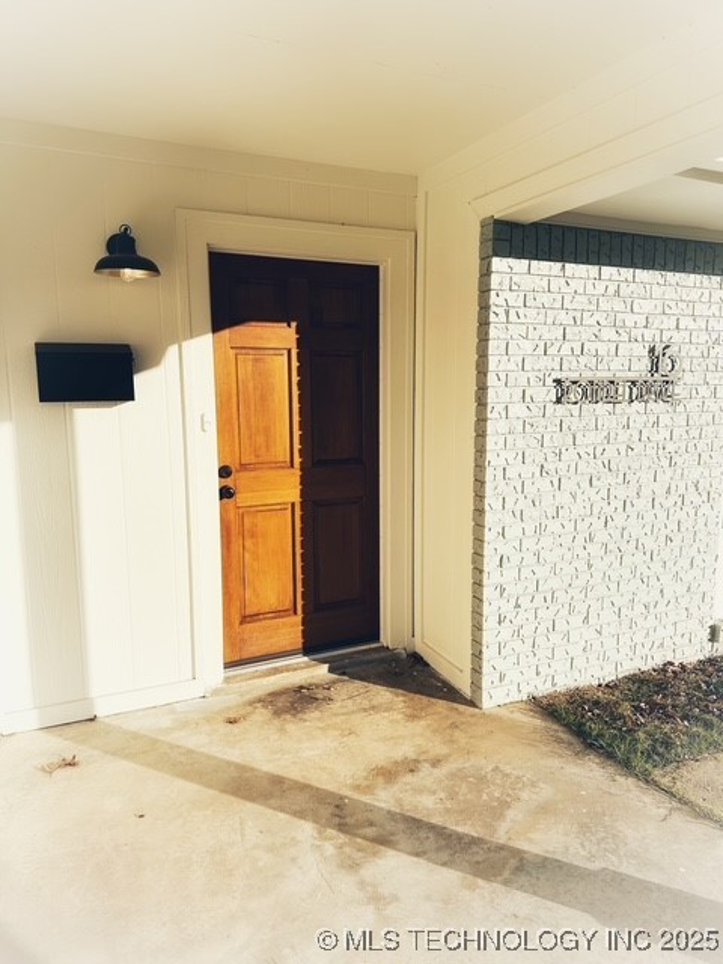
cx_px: 362
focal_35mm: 24
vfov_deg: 71.6
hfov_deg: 56.8
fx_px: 668
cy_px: 482
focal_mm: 6.86
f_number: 1.78
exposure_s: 1/7042
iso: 80
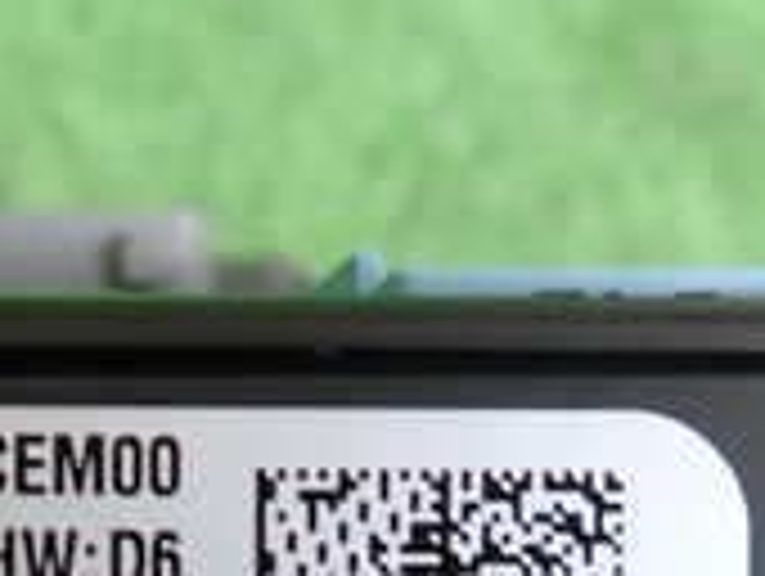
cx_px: 9
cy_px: 760
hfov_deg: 21.5
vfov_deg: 15.9
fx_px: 1948
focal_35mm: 88
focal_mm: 4.5
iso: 160
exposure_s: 1/60
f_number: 2
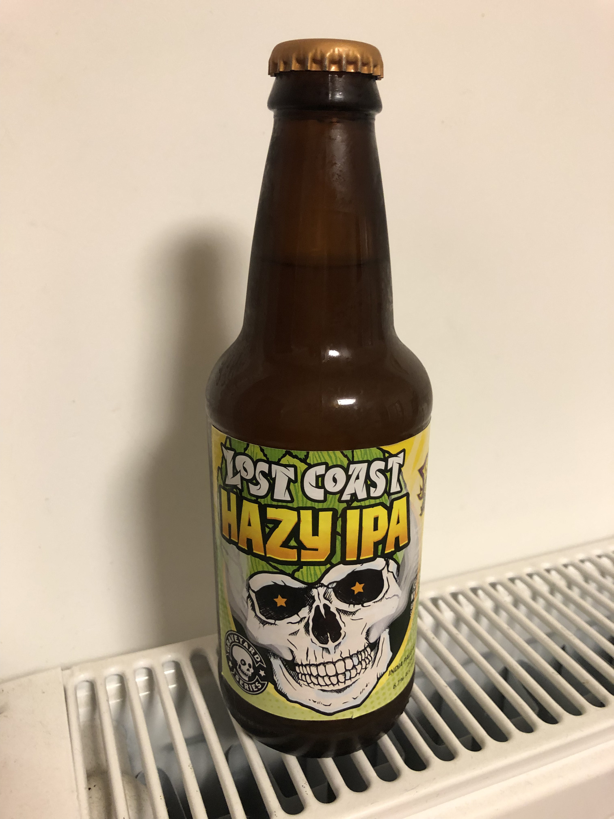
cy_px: 410
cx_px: 307
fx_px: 662
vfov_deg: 63.4
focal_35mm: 28
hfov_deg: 49.7
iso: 100
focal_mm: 3.99
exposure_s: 1/17
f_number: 1.8
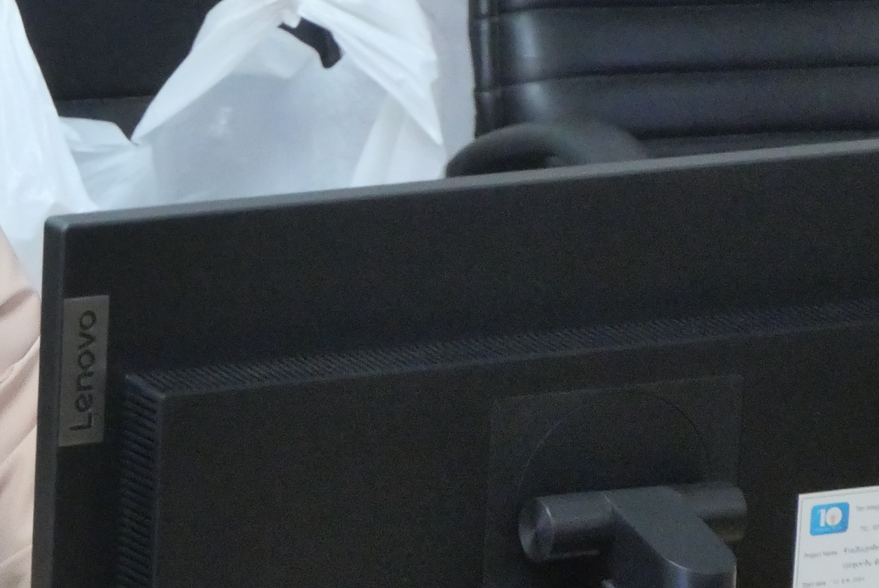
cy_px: 165
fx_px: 8967
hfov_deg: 5.6
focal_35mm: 367
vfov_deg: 3.8
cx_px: -361
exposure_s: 1/25
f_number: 7.1
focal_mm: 60
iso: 3200
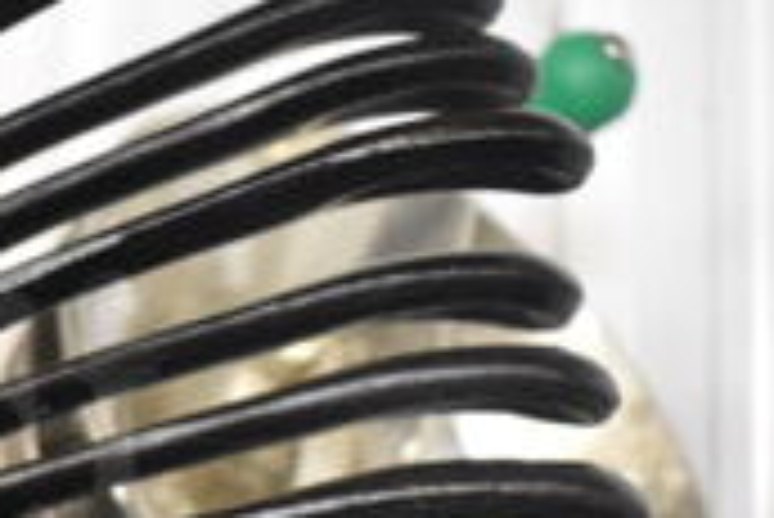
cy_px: 455
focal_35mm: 75
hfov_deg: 24.9
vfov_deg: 18.0
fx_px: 1614
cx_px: -94
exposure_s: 1/60
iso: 2500
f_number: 4
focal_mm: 18
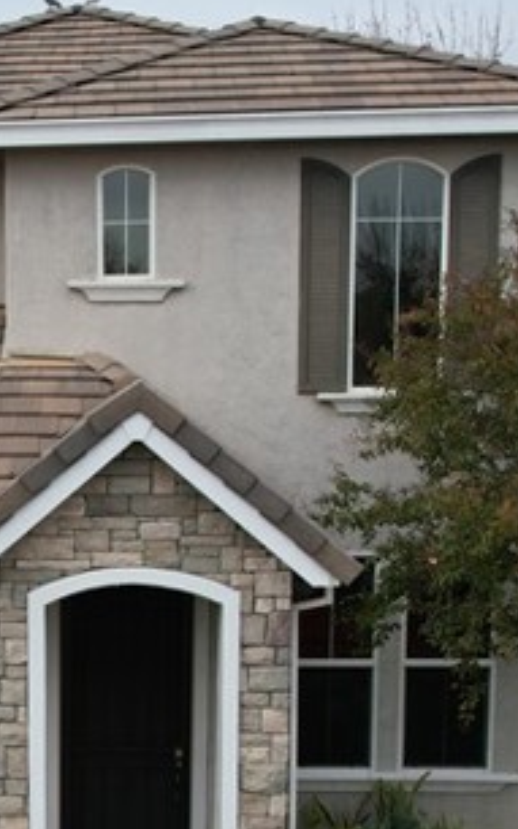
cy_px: 633
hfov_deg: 16.5
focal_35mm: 75
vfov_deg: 27.1
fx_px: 1696
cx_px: -146
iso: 100
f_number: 2.8
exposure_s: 1/500
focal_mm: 8.38
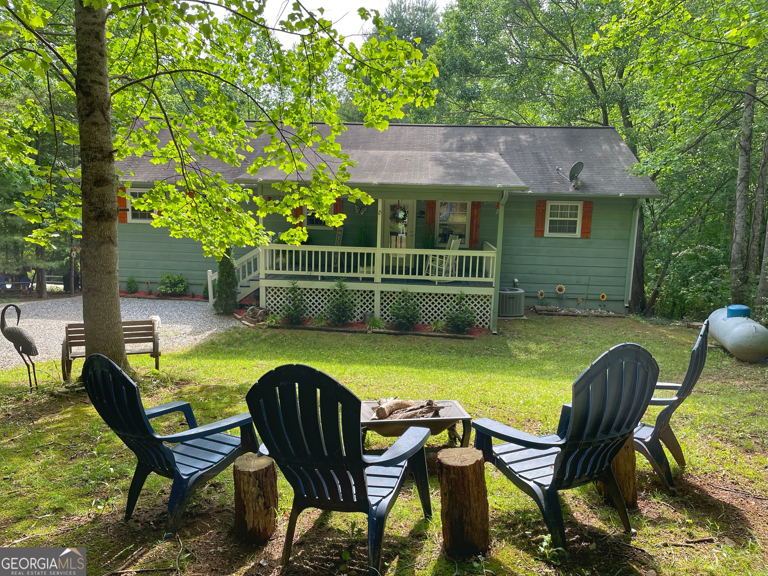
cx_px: 384
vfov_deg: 53.1
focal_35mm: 26
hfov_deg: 67.3
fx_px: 577
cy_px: 288
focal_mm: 4.2
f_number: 1.6
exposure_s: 1/458
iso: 50
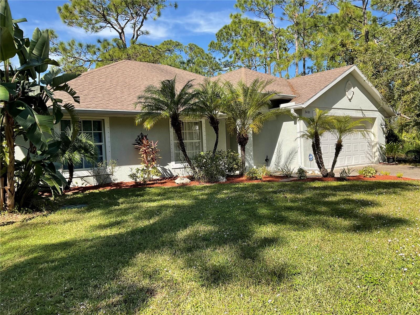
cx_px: 210
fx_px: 352
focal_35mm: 29
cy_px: 158
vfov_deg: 48.2
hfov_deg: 61.7
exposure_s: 1/1168
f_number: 1.8
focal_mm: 3
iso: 16
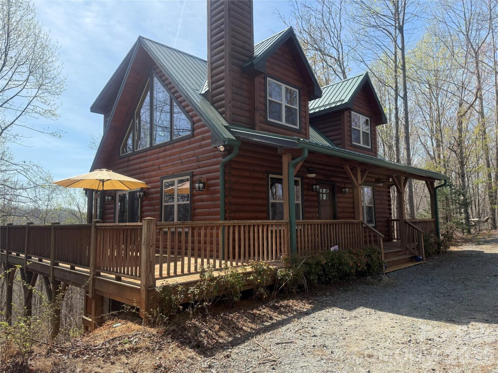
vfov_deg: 56.8
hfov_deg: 71.6
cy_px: 186
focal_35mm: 24
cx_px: 249
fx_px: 345
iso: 100
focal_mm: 6.76
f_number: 1.78
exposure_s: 1/3021
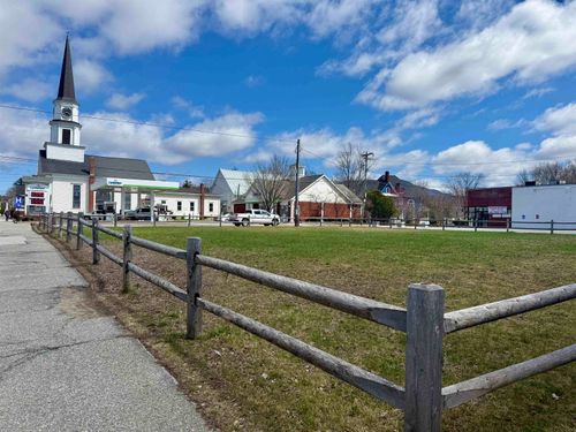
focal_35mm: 24
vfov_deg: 56.8
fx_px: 399
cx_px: 288
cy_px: 216
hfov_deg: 71.6
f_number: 1.78
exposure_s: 1/6173
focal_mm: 6.76
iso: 80
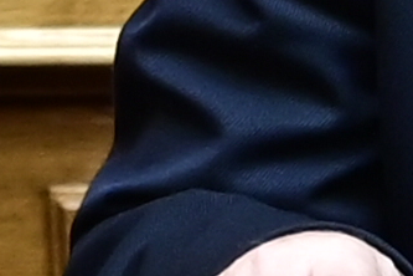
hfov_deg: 1.2
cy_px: -402
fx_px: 19834
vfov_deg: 0.8
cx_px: 969
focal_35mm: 1729
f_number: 3.2
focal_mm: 200
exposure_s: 1/200
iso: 640
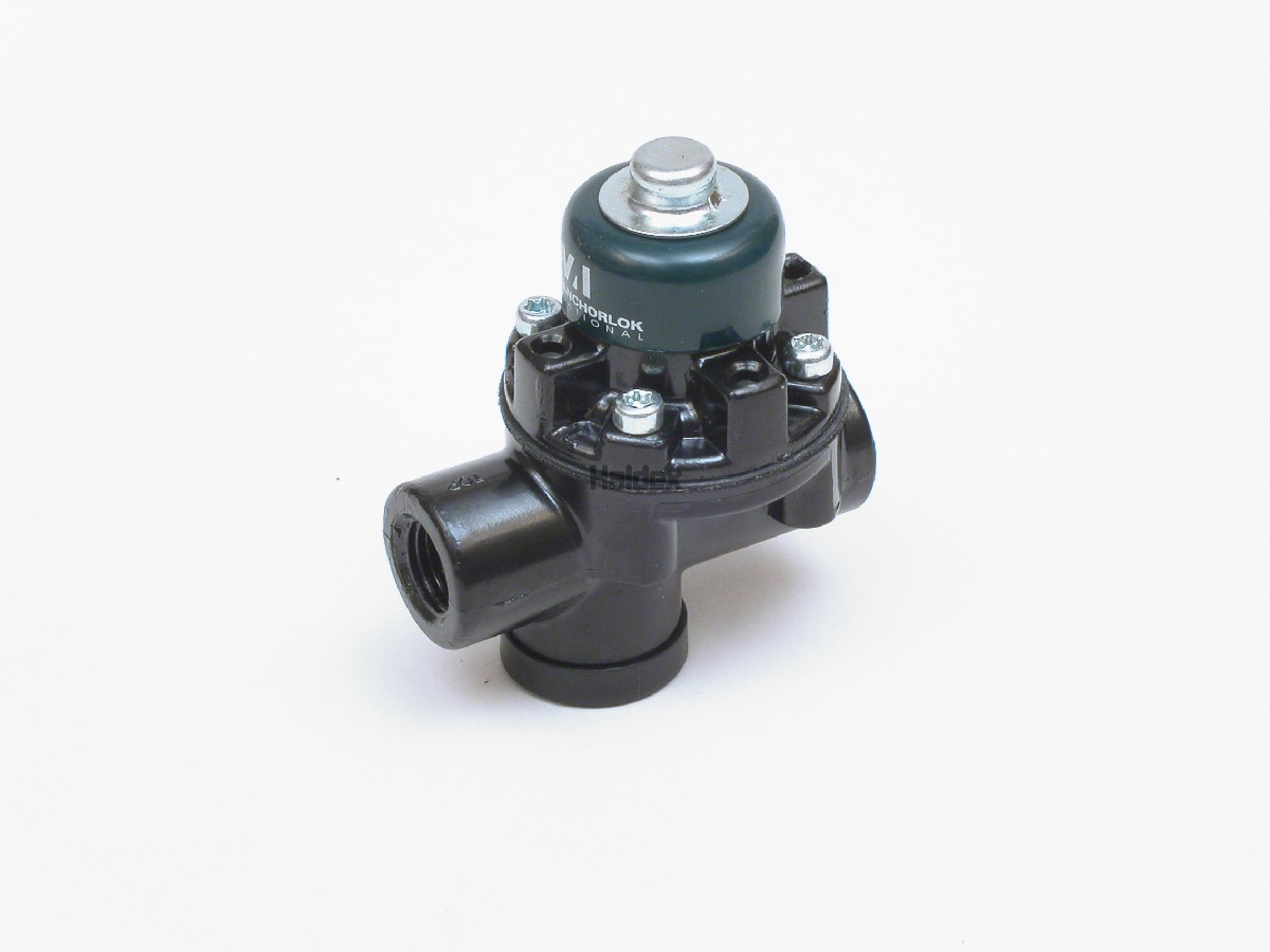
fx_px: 4182
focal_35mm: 114
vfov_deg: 13.0
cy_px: 476
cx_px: 635
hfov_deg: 17.3
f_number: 6.7
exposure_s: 1.5
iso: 100
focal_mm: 23.4
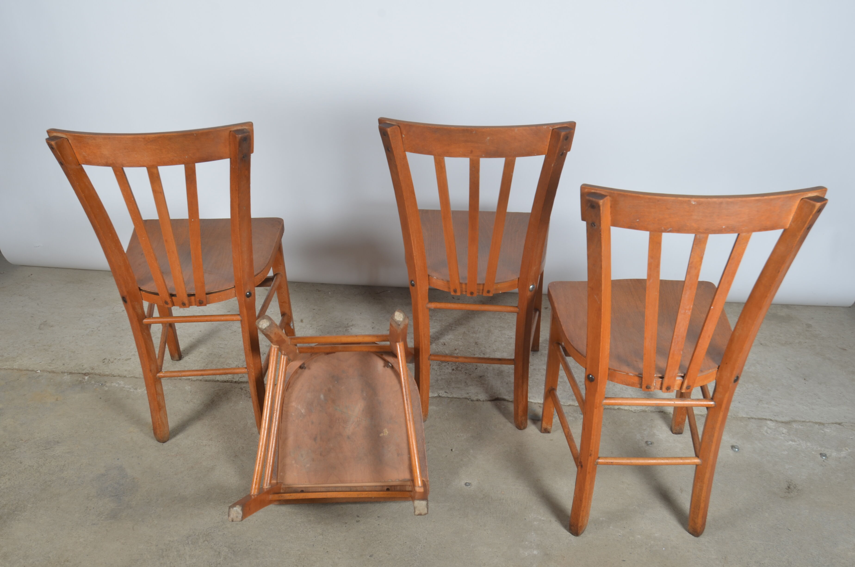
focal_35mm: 36
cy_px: 284
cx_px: 428
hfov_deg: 53.2
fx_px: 853
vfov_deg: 36.7
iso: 100
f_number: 11
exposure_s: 1/125
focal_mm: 24
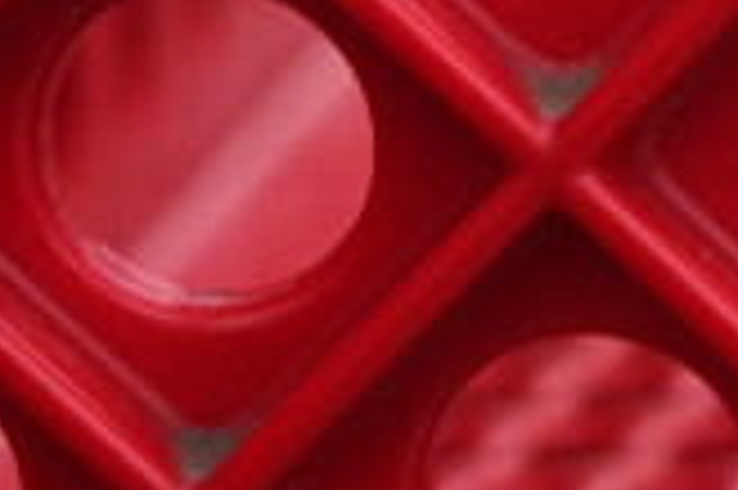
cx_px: 2088
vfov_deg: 4.3
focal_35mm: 312
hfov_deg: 6.2
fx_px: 6390
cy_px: -663
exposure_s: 1/125
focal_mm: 50
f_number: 6.3
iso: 100
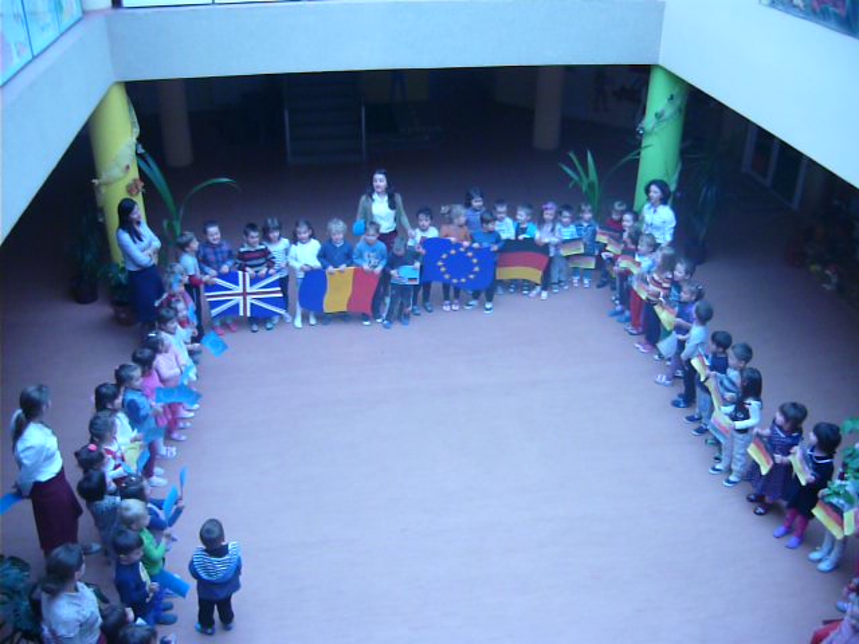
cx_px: 430
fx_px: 819
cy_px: 322
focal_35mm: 33
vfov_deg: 42.9
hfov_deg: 55.4
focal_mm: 5.5
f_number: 8
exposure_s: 1/30
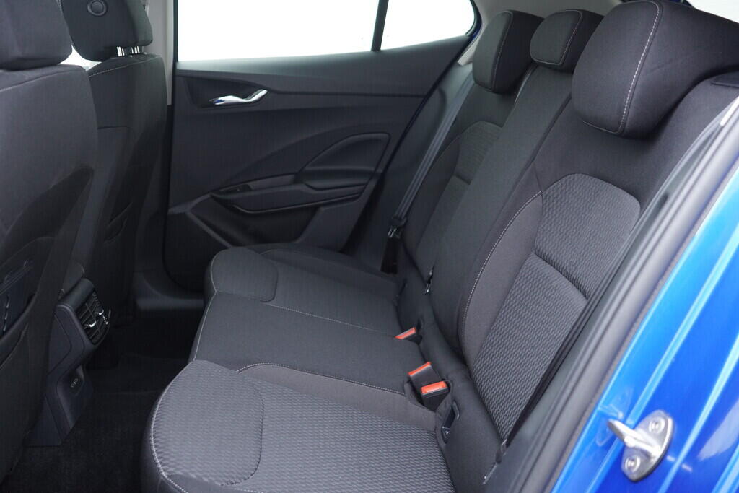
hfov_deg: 53.1
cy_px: 246
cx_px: 370
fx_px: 739
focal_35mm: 36
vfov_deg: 36.9
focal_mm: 24
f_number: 2.8
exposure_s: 1/40
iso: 500
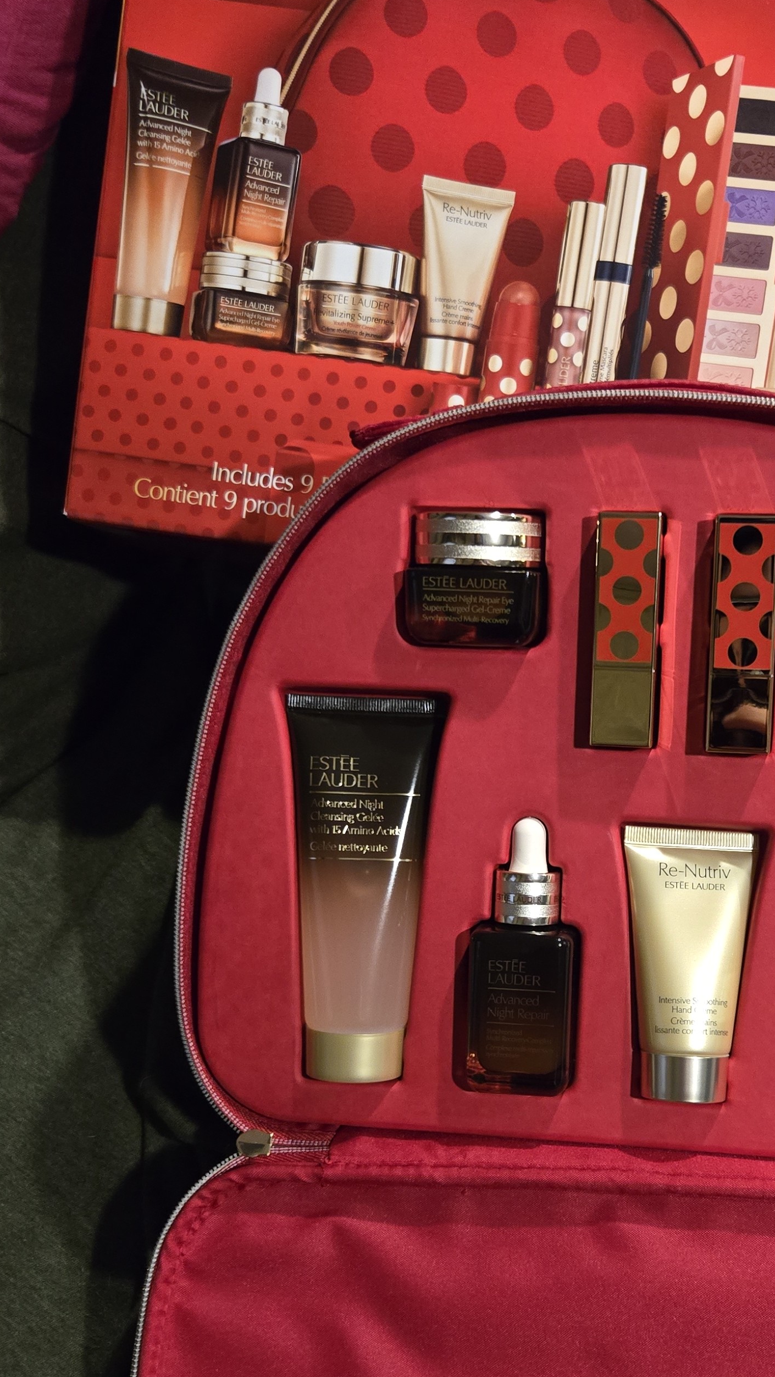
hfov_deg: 29.4
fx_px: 1461
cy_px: 793
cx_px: 542
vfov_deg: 50.3
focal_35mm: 40
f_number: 1.8
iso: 1000
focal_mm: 5.4
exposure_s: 1/60
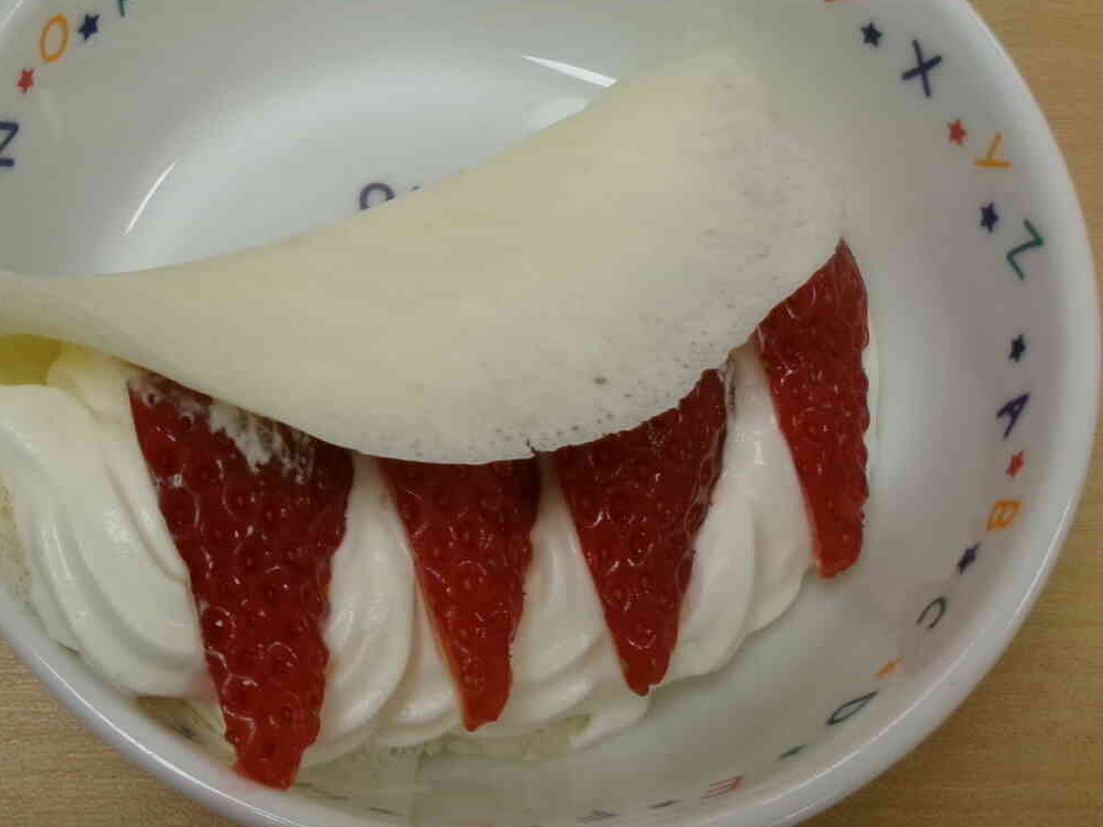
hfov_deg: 32.8
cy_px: 111
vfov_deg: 24.6
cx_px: 317
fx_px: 1848
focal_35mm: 58
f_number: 3.9
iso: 100
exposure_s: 1/105
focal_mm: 5.1
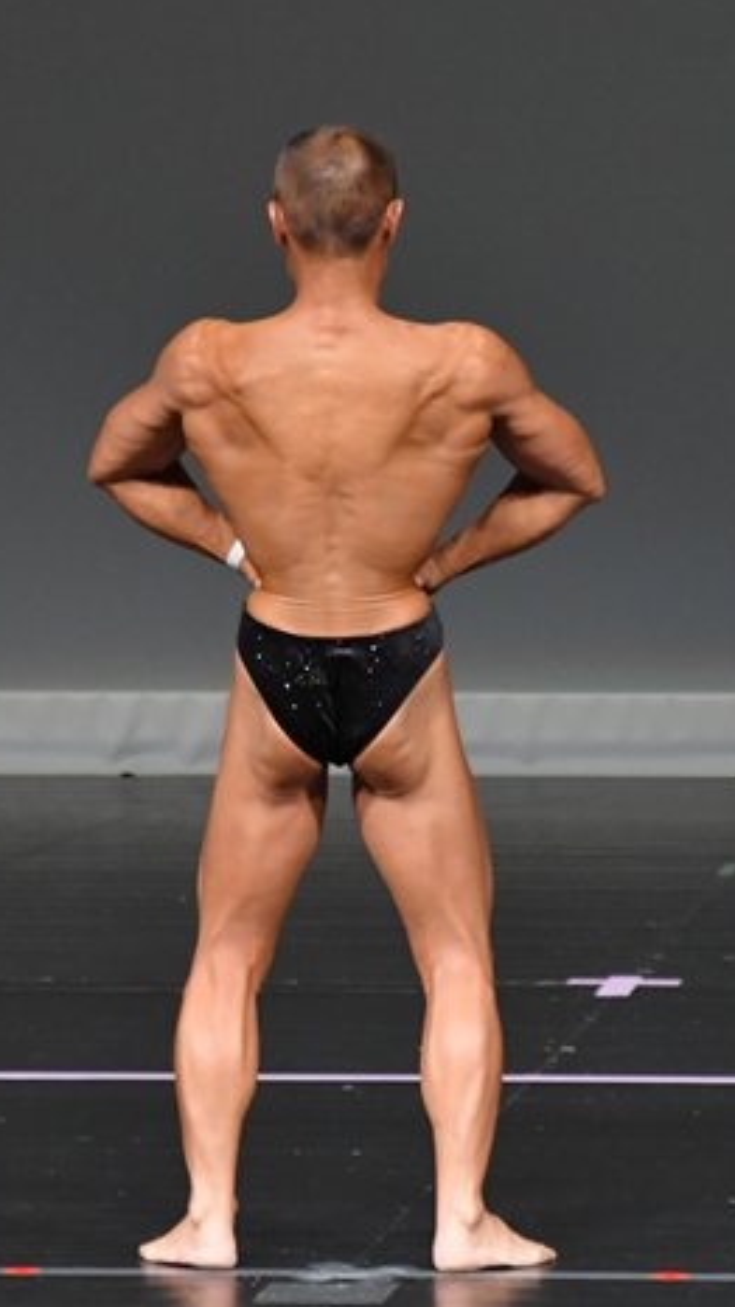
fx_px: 22633
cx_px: 419
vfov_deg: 3.3
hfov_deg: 1.9
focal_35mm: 653
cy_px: 668
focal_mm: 250
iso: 4000
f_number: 5.6
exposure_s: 1/400
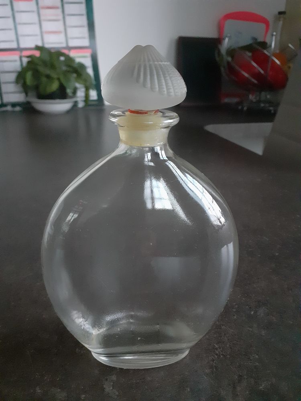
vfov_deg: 65.3
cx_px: 150
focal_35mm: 27
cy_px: 200
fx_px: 313
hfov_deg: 51.4
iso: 1000
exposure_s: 1/20
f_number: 1.9
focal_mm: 3.6
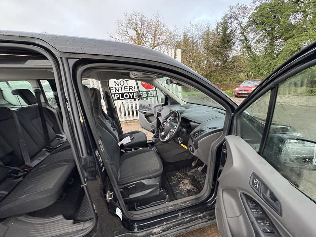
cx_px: 158
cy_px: 118
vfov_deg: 85.7
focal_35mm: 14
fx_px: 128
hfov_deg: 102.1
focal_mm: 2.22
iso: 250
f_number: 2.2
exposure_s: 1/76
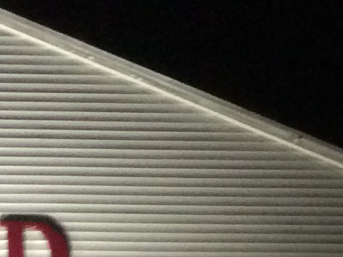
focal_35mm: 196
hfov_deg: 10.0
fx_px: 1942
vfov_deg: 7.0
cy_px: 692
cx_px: 16
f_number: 2.2
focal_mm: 4.15
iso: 400
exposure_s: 1/15
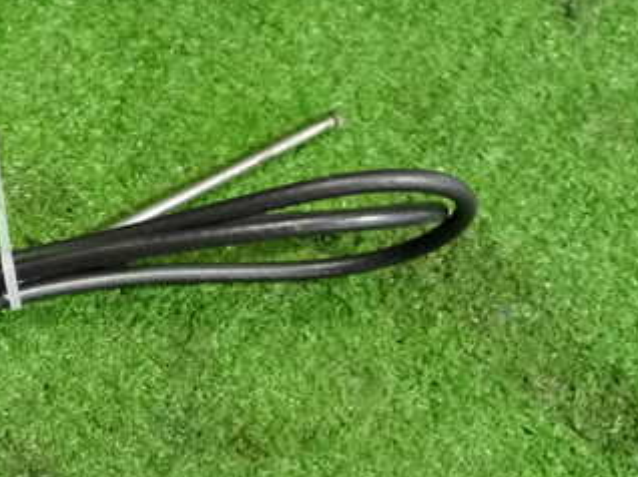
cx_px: 64
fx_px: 1252
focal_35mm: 68
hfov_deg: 27.6
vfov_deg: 21.5
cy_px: 329
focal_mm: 6.37
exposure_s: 1/80
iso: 2000
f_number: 2.5
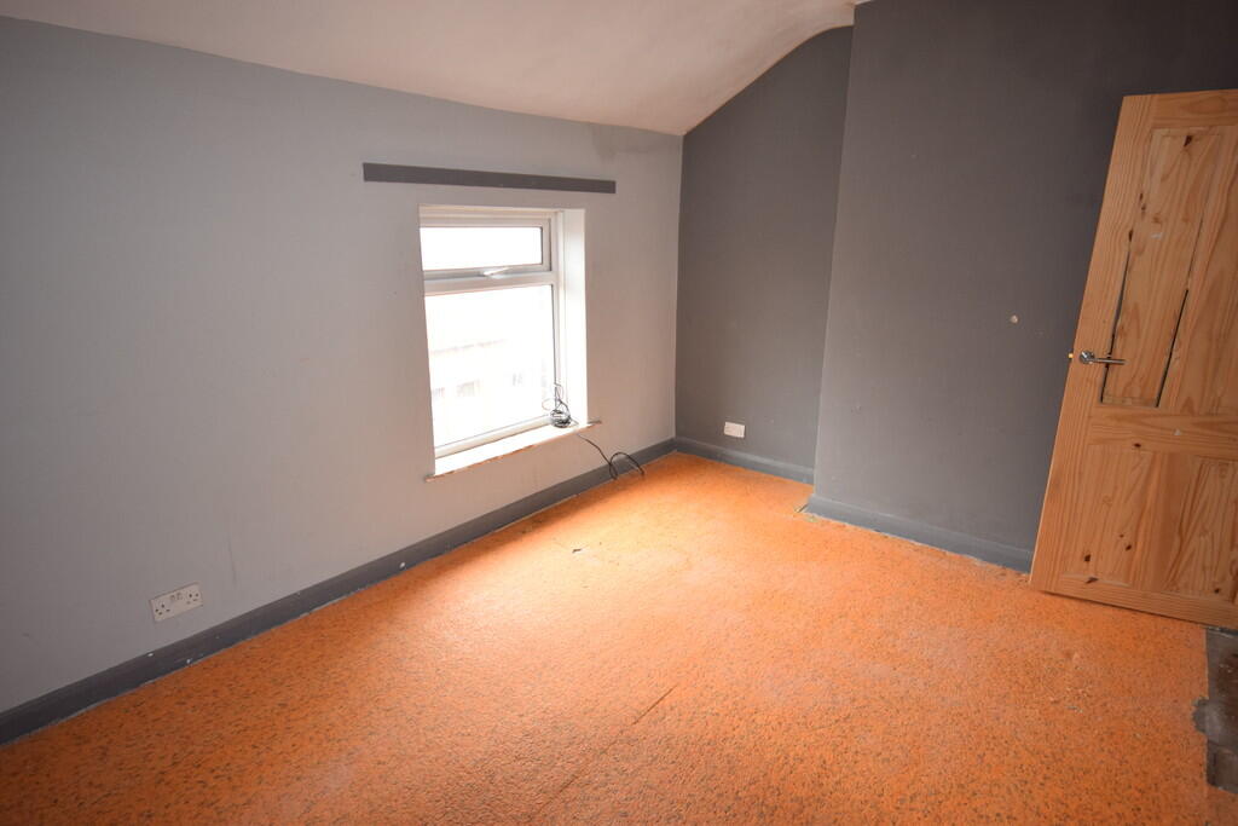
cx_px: 619
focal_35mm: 20
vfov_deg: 63.2
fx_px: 671
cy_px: 413
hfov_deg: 85.4
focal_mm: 13
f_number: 5
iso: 800
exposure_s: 1/100
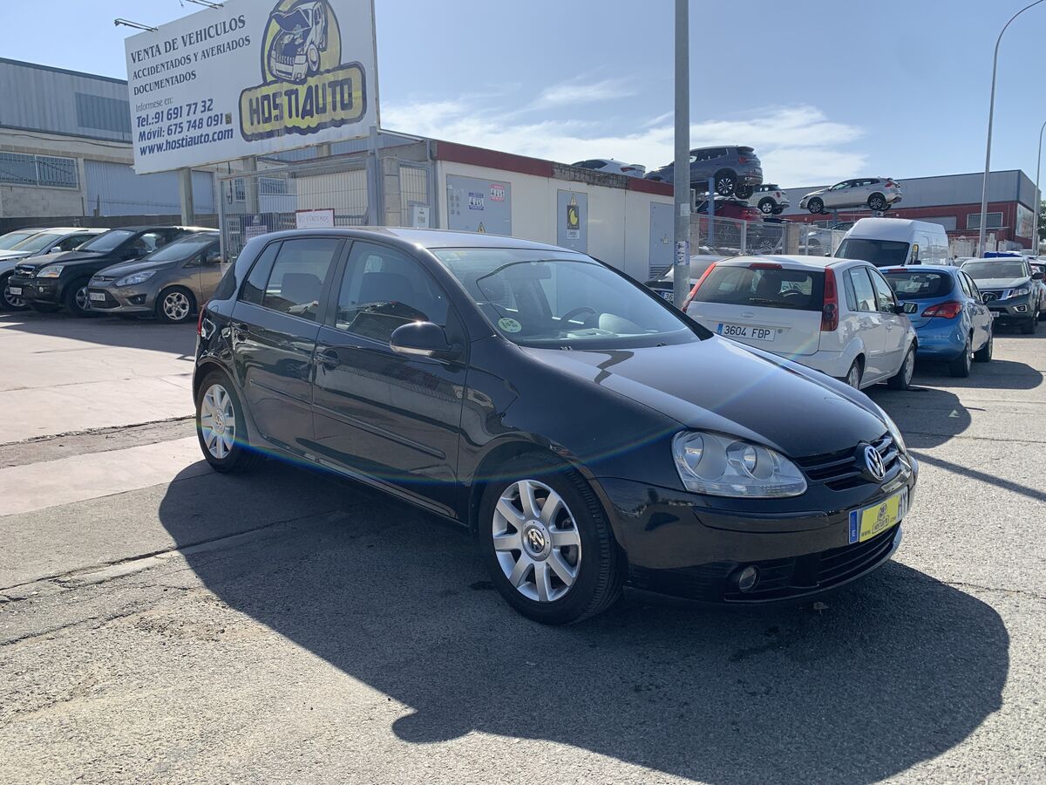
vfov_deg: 53.1
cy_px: 392
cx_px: 523
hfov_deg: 67.3
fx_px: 786
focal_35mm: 26
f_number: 1.8
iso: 25
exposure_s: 1/1845
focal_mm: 4.25
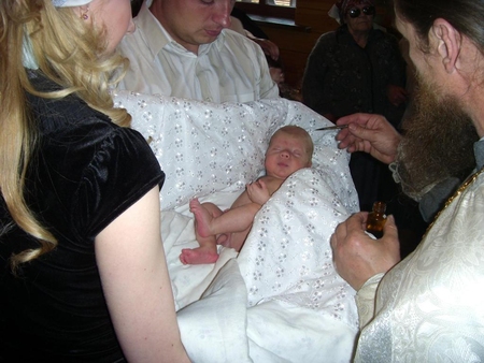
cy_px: 182
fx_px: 434
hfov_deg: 58.3
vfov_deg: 45.5
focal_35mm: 31
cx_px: 242
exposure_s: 1/30
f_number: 3.5
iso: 50
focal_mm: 6.3
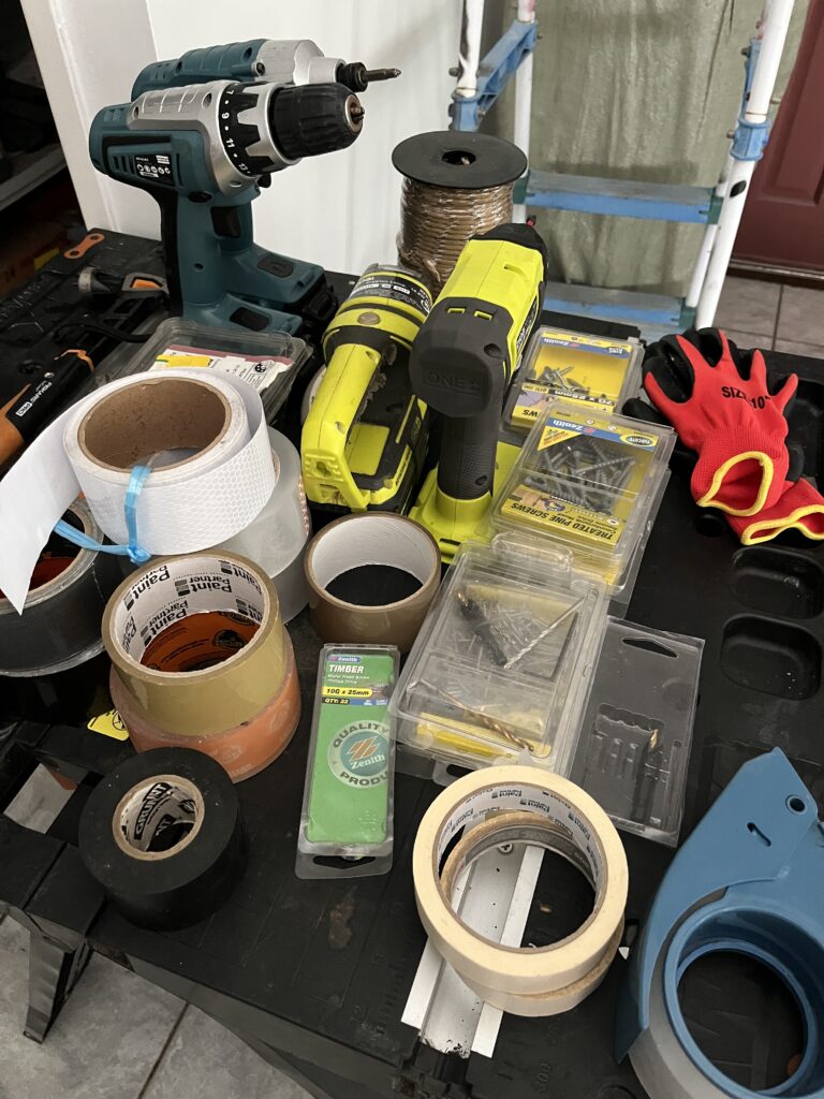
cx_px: 412
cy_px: 550
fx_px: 825
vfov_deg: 67.3
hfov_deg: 53.1
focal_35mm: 26
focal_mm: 5.1
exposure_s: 1/32
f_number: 1.6
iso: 640
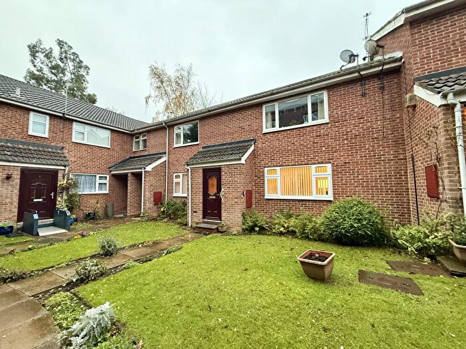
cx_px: 233
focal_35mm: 14
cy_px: 174
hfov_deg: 102.1
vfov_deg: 85.7
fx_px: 188
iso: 500
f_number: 2.2
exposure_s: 1/60
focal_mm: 2.22
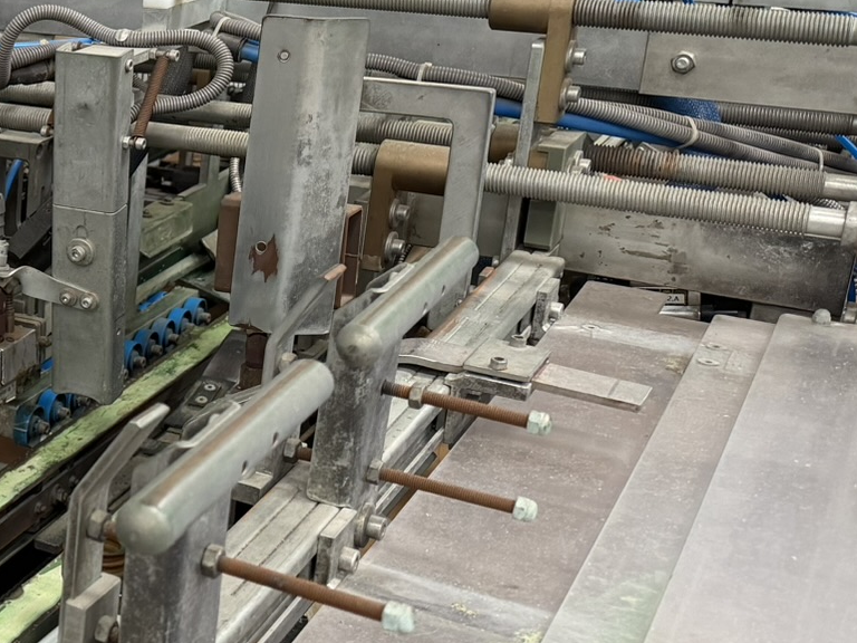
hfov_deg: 25.7
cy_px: 326
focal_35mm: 64
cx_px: -271
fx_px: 1584
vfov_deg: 22.9
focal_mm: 6.76
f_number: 1.78
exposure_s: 1/77
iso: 200
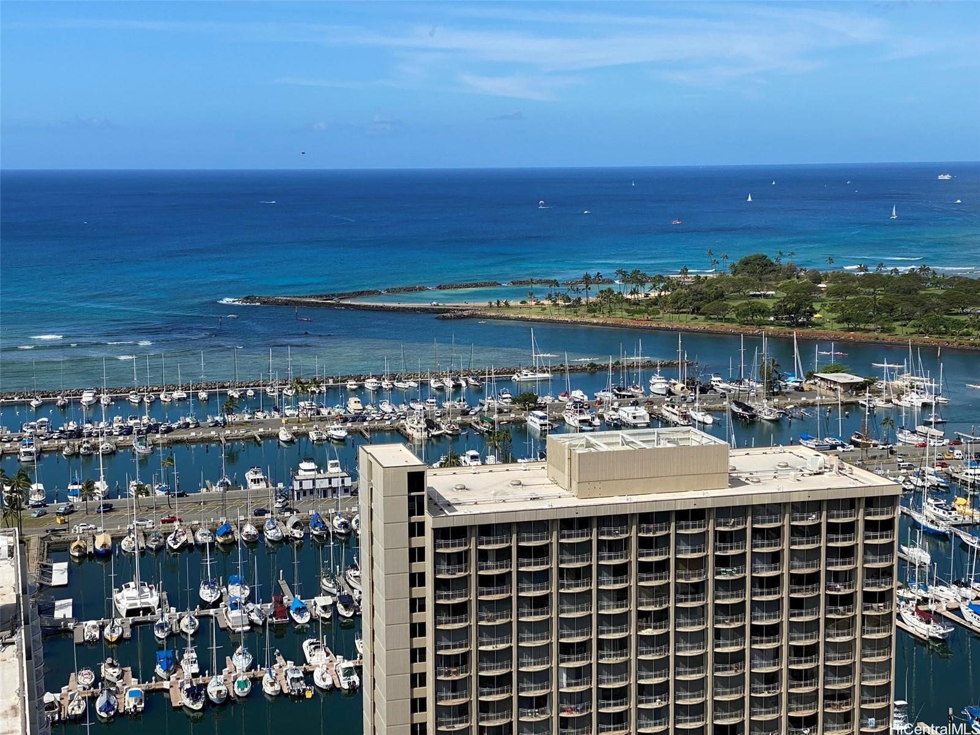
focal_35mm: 52
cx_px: 490
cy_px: 368
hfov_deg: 36.8
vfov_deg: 28.0
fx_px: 1472
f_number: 2
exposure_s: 1/2660
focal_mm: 6
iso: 20
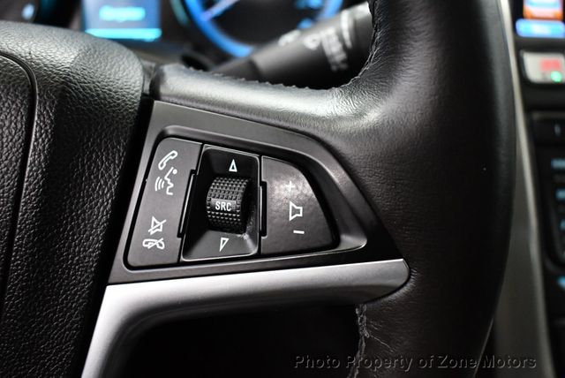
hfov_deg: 53.1
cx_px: 282
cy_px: 189
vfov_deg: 36.9
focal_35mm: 36
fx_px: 565
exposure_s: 1/80
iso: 3200
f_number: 3.5
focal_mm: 18
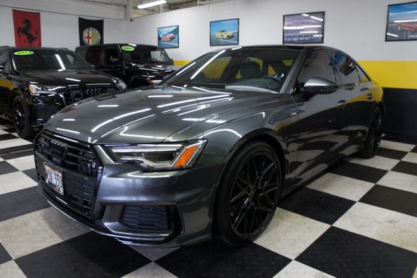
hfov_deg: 67.4
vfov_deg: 47.9
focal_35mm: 27
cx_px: 208
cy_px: 139
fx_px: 313
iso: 200
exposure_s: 1/30
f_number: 3.5
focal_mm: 18
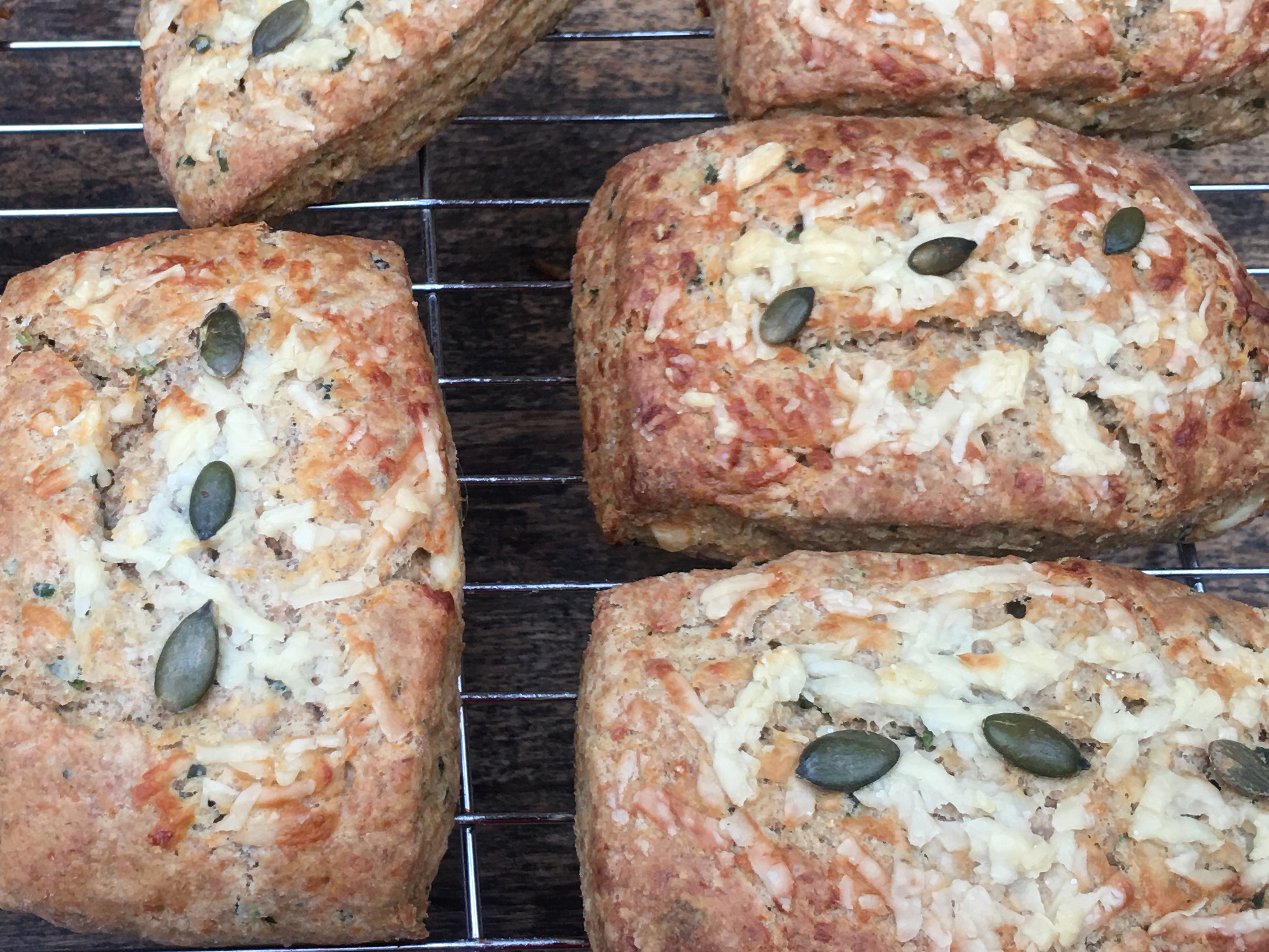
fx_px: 1943
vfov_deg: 27.5
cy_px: 411
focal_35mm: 53
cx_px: 390
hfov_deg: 35.7
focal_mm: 4.15
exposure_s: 1/33
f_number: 2.2
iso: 32
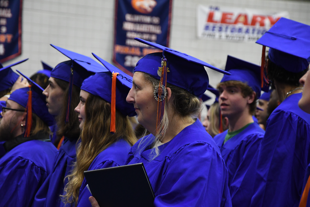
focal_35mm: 138
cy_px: 104
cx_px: 155
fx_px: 1188
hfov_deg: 14.9
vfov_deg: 9.9
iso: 3200
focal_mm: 92
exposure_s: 1/125
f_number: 5.6
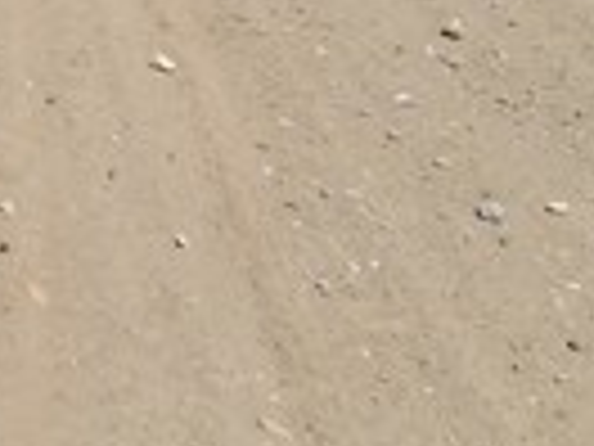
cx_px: -536
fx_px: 1081
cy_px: -387
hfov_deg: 19.9
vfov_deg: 17.9
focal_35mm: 63
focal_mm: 1.8
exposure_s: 1/1848
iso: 50
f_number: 2.2
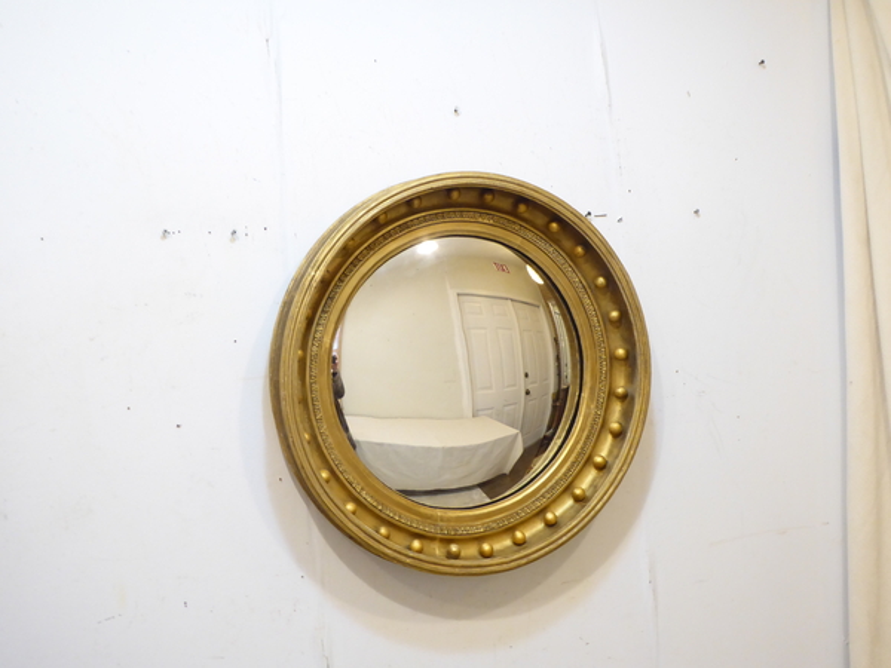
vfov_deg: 34.3
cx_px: 446
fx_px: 1081
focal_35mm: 42
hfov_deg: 44.8
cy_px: 334
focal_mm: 7.2
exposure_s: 1/20
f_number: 3.8
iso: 400
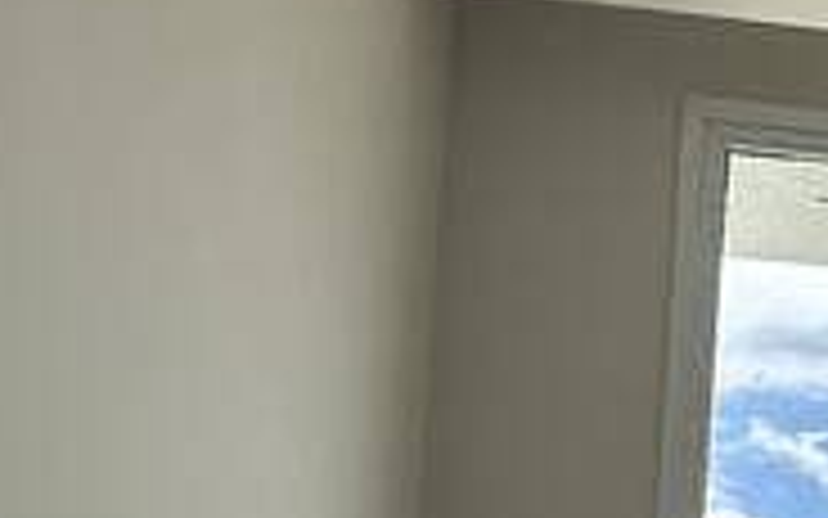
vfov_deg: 9.6
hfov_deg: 15.6
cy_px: 1360
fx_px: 2618
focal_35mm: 116
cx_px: 1444
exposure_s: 1/1208
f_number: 2.2
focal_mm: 2.22
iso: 40
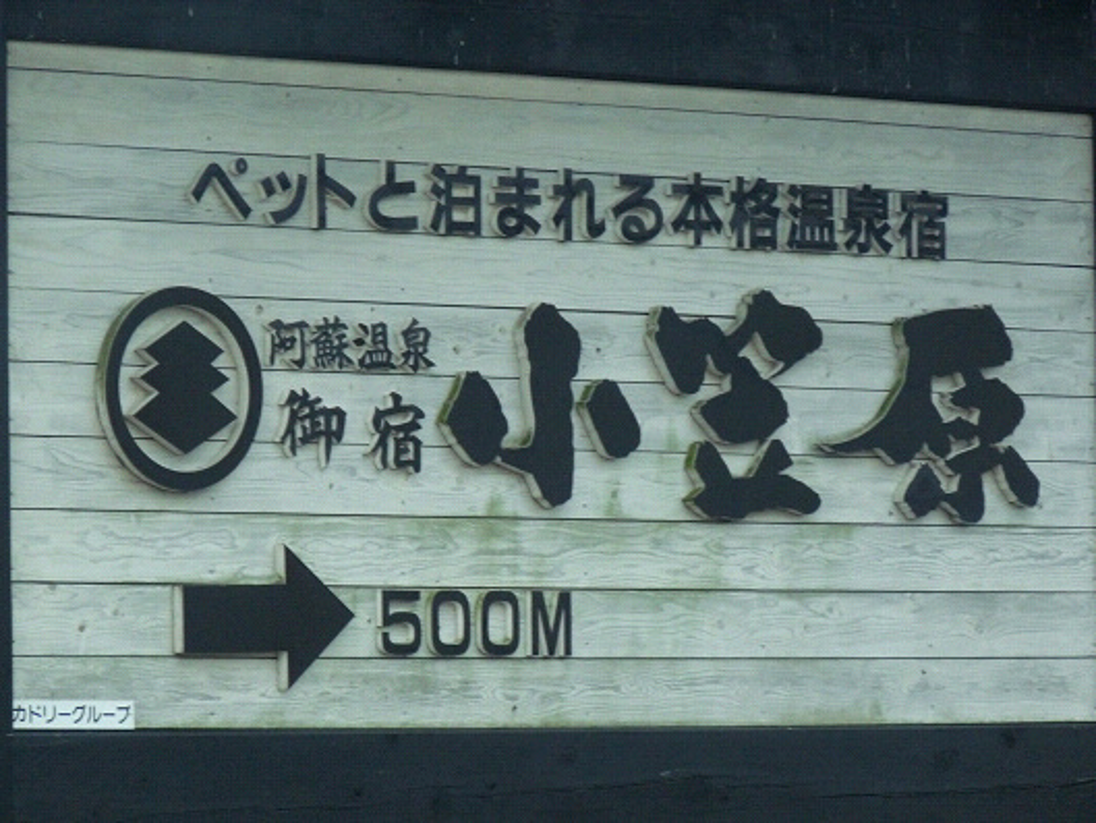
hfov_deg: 8.0
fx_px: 7822
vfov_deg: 6.0
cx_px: 548
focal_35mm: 247
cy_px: 412
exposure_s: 1/500
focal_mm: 44
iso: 400
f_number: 3.7
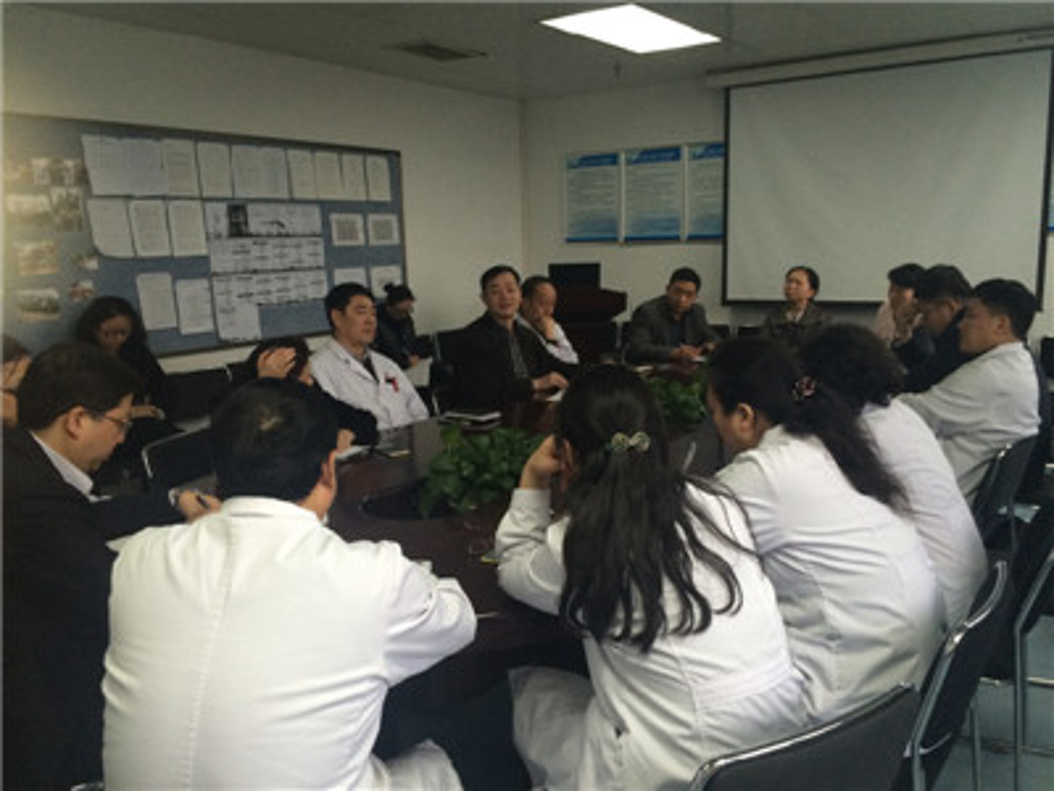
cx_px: 527
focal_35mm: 30
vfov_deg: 46.8
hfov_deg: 60.0
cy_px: 396
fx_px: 913
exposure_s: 1/33
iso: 200
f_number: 2.2
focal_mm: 4.12
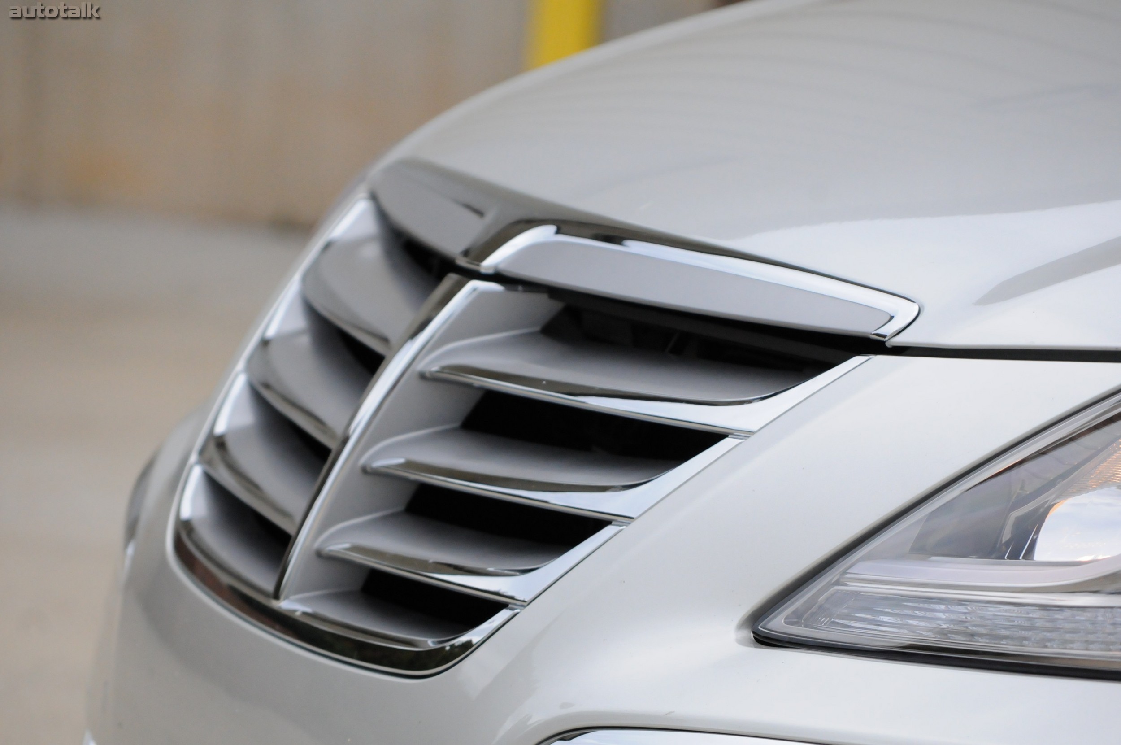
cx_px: 560
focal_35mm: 202
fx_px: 6299
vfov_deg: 6.8
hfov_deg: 10.2
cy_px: 372
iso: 2000
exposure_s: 1/1250
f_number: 8
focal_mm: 135
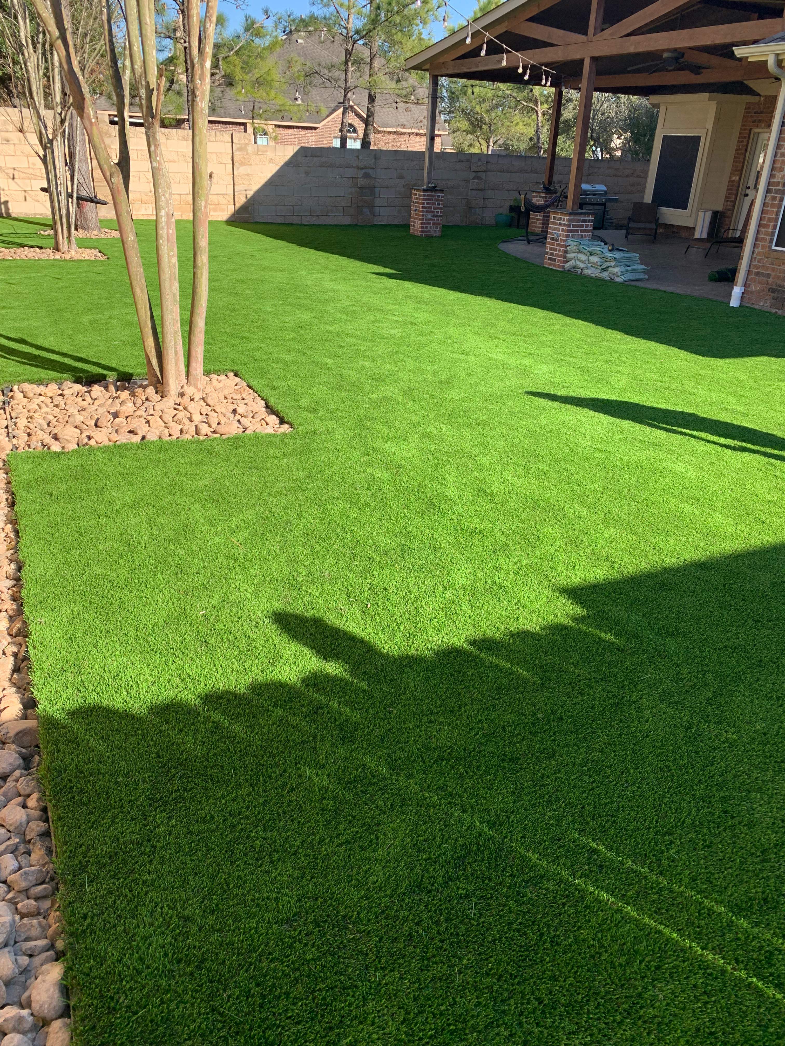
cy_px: 523
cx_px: 392
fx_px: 786
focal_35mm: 26
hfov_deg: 53.1
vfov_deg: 67.3
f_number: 1.8
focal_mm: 4.25
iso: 25
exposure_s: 1/716
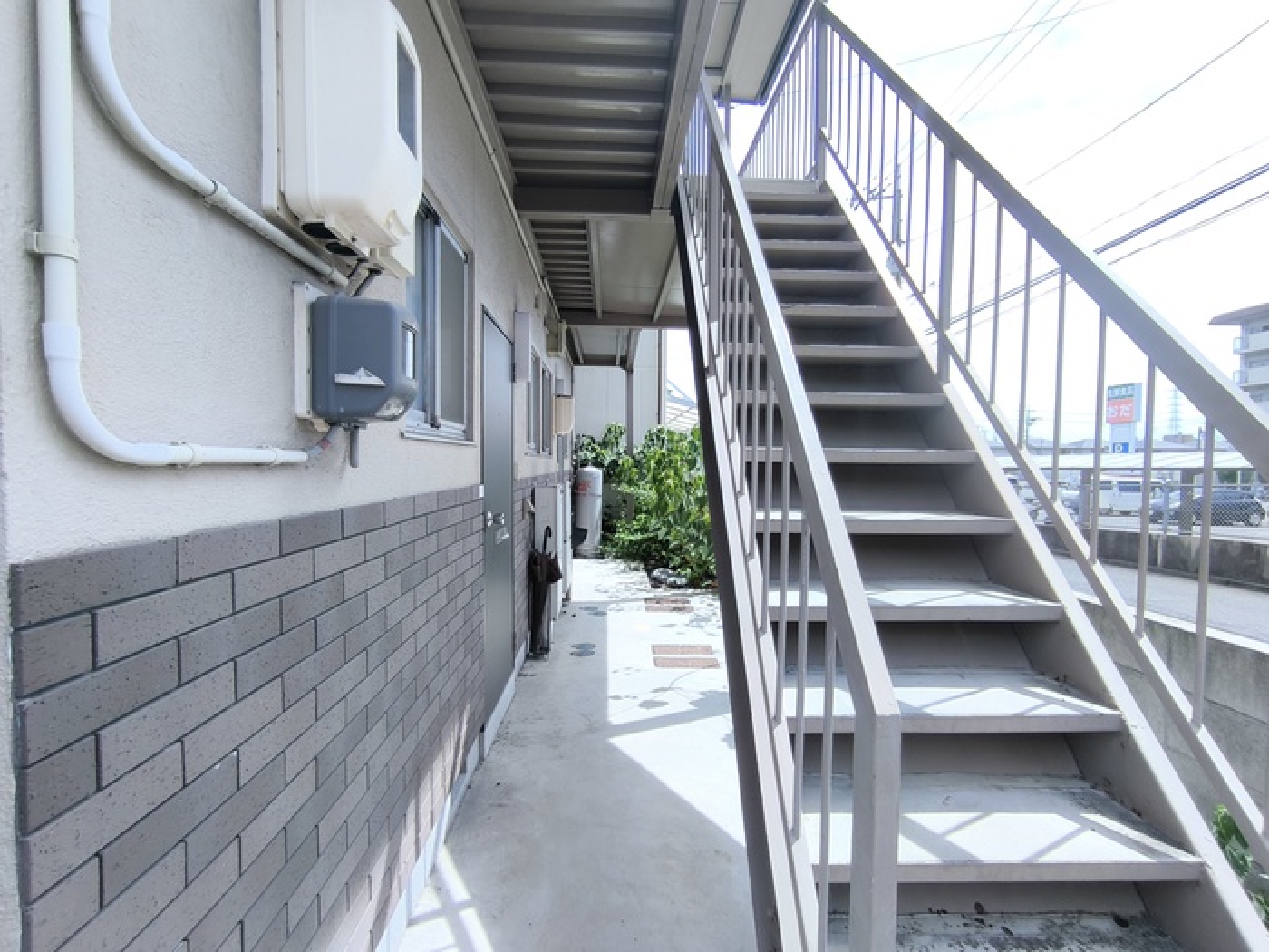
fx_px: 587
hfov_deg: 94.5
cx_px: 634
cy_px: 476
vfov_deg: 78.1
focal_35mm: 16
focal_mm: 1.65
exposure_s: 1/663
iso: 50
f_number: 2.2
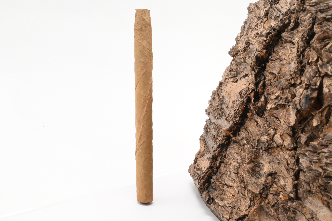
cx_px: 166
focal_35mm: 45
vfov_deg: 29.9
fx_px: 415
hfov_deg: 43.6
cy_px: 110
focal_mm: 30
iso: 640
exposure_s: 1/15
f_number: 22
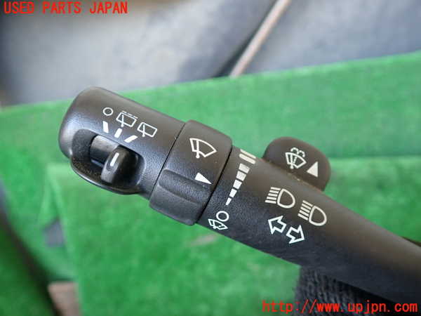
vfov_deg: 46.8
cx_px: 210
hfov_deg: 60.0
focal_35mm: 30
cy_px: 158
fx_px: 365
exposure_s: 1/30
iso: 250
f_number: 2.3
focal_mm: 5.4
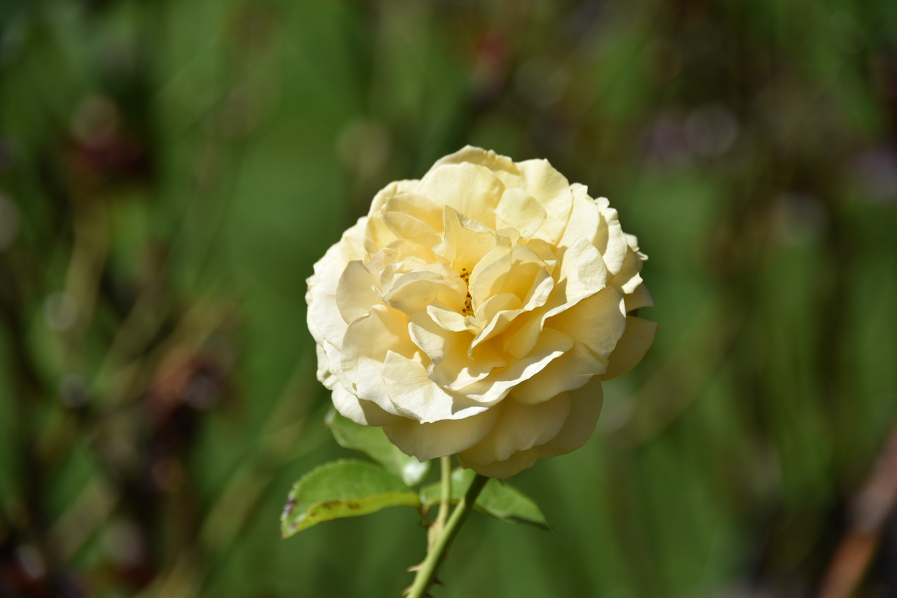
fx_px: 7476
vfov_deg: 4.6
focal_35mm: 300
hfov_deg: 6.9
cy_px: 299
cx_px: 448
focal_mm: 300
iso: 100
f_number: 8
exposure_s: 1/640
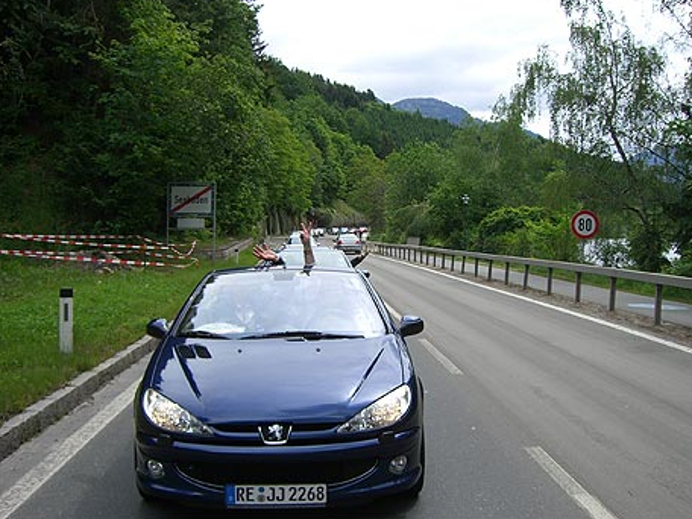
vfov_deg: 36.0
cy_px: 250
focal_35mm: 40
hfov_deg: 46.8
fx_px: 800
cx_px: 361
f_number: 4.3
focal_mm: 6.2
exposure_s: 1/320
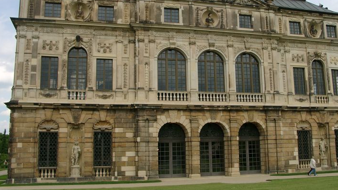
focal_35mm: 42
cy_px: 68
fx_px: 376
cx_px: 187
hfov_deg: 48.3
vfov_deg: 28.2
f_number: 4
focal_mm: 7.13
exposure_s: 1/752
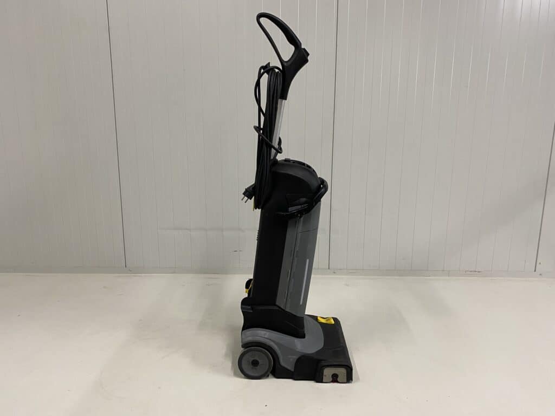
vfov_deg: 53.1
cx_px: 278
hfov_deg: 67.3
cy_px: 208
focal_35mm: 26
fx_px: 417
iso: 160
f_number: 1.8
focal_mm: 4.25
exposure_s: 1/50
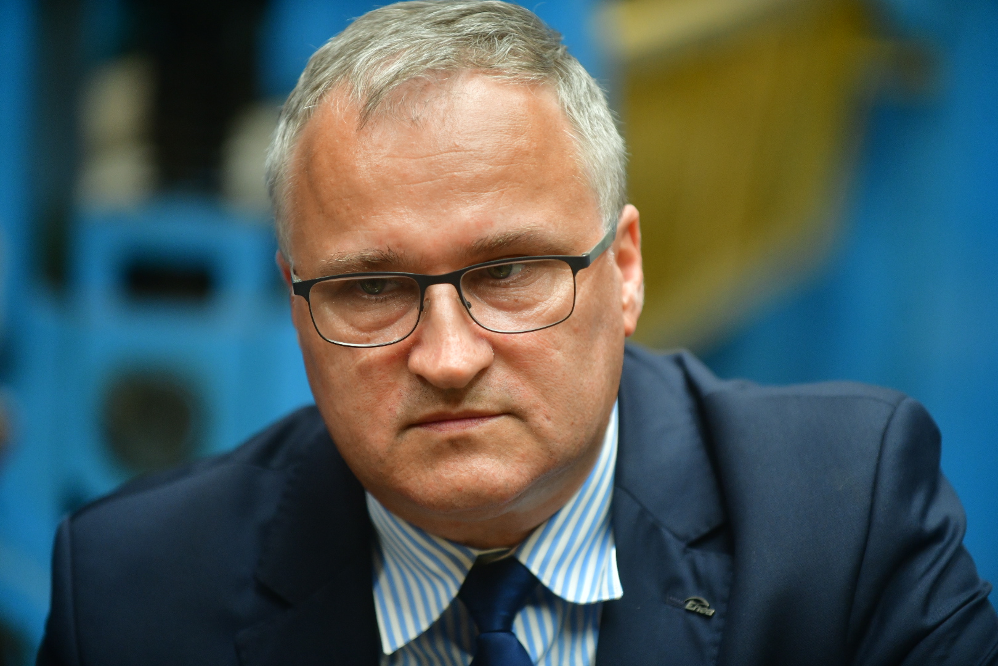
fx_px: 5544
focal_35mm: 200
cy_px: 333
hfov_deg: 10.3
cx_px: 499
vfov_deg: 6.9
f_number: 2.8
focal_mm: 200
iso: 900
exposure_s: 1/500
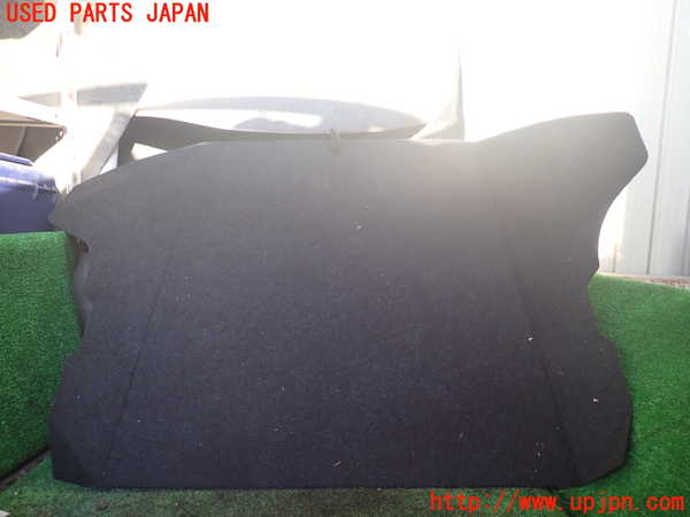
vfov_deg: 54.9
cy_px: 258
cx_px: 345
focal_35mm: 25
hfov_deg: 69.4
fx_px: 498
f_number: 2
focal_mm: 4.5
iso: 100
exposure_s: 1/100
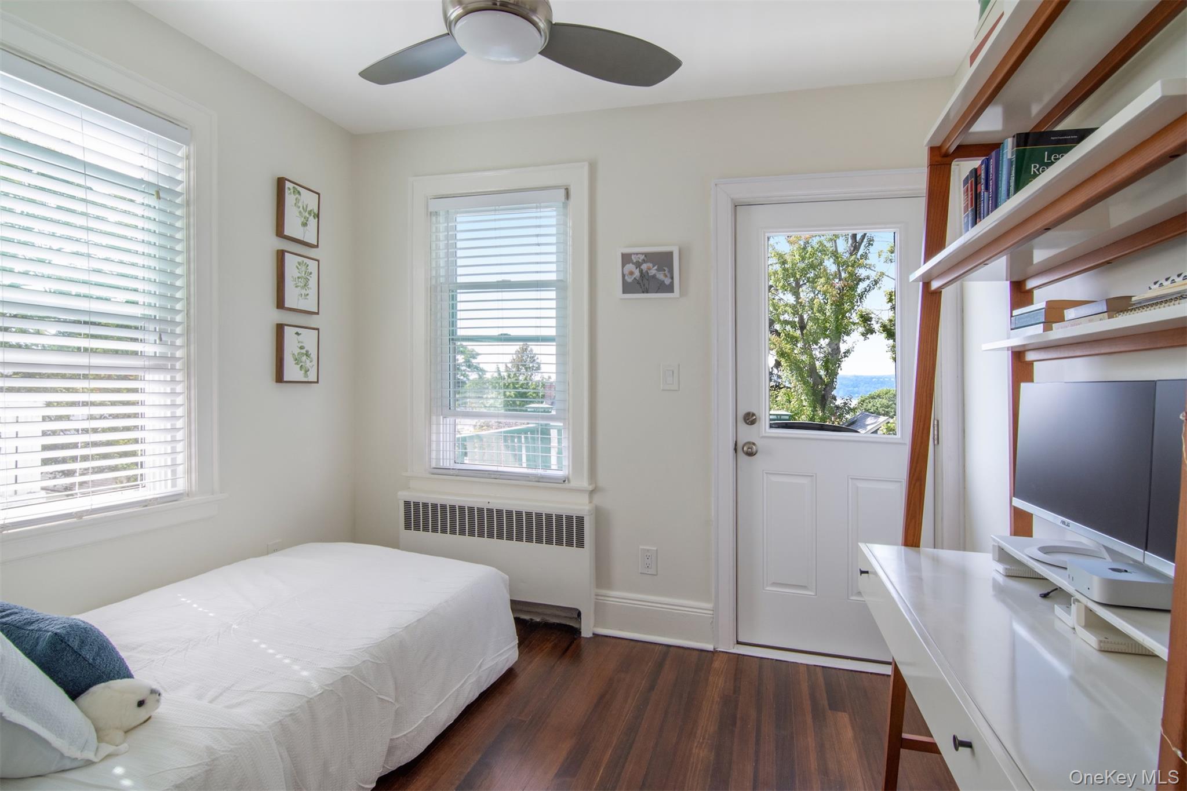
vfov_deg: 72.0
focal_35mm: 16
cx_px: 594
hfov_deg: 95.0
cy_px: 396
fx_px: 544
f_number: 11
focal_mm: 11
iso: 640
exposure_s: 1/50
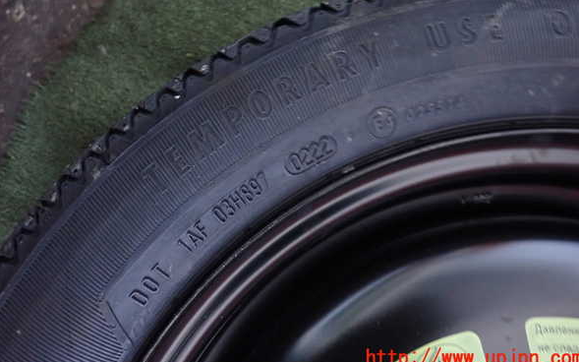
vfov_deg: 45.8
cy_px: 150
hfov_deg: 68.4
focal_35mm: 27
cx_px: 293
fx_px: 426
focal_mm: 4.5
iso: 640
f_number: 2
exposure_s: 1/30
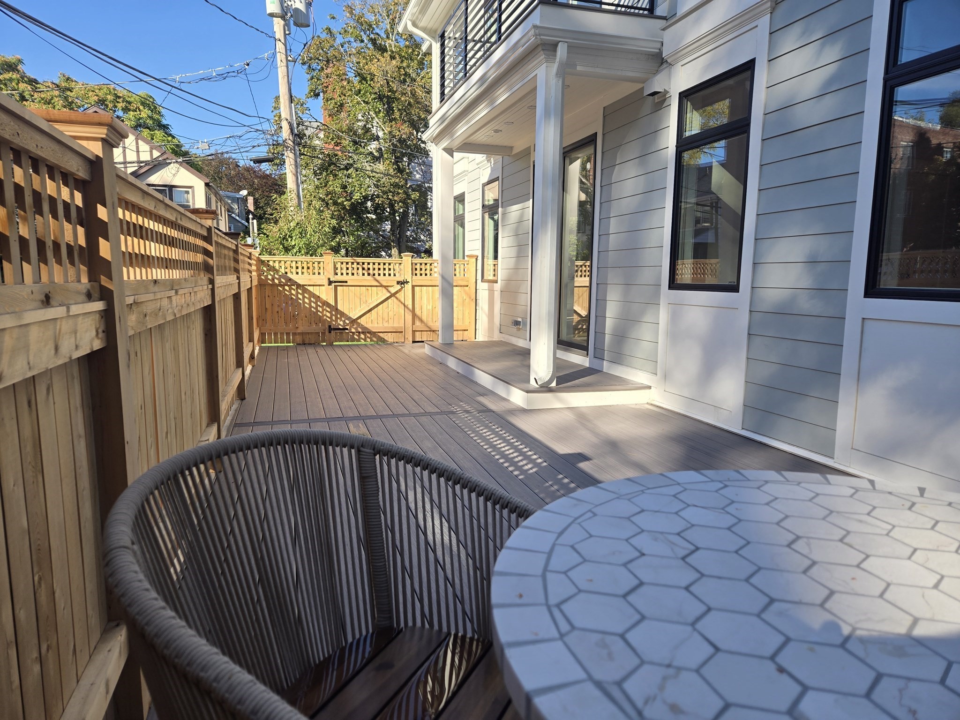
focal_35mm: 23
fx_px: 638
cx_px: 480
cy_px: 360
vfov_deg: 58.9
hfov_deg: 73.9
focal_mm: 5.4
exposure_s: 1/807
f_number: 1.8
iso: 25
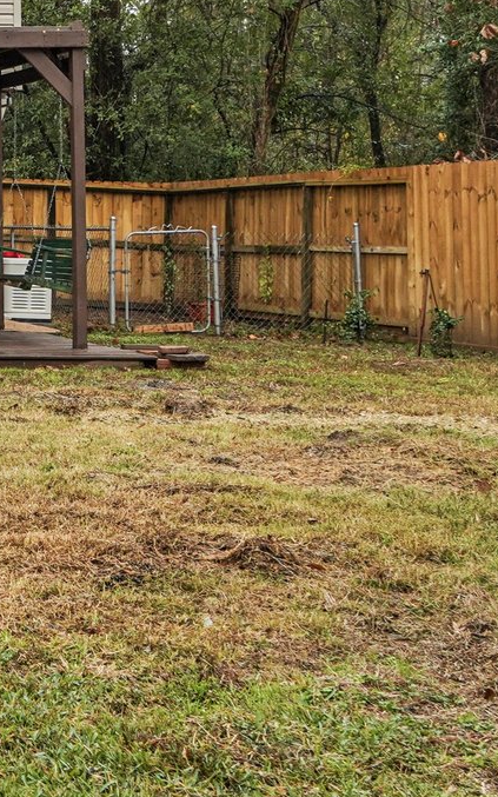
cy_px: 64
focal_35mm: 74
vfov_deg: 26.8
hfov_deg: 14.0
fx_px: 1607
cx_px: -578
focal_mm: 24
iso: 500
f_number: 8
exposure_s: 1/320
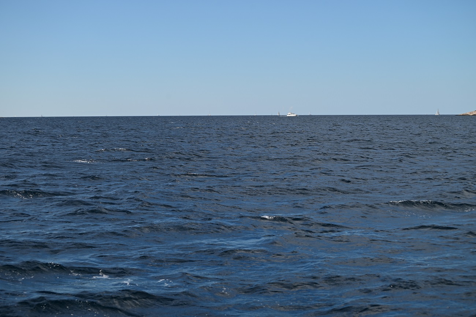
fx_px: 1031
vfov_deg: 17.5
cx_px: 238
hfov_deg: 26.0
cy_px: 158
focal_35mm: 78
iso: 100
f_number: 6.3
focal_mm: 78
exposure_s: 1/640
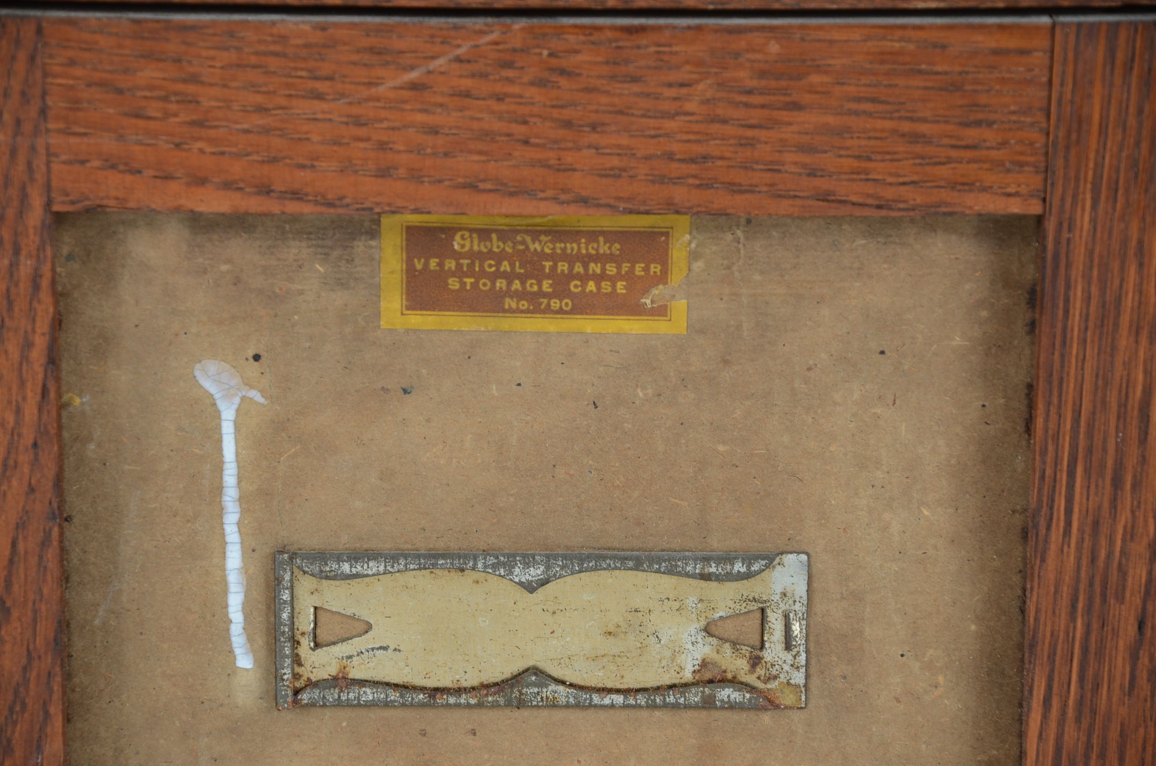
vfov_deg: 8.7
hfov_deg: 13.1
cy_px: 383
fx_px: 5047
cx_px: 578
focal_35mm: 158
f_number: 7.1
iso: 160
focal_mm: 105
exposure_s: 1/80
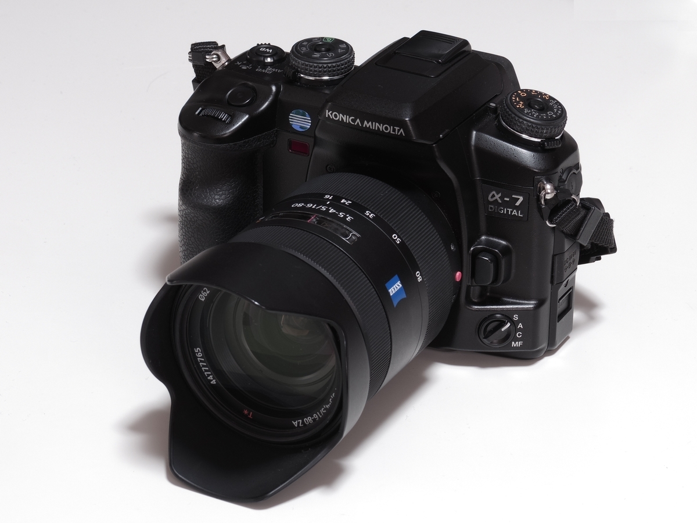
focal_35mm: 131
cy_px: 262
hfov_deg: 15.1
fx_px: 2638
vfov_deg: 11.3
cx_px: 348
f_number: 6.3
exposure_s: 1/1.25
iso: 100
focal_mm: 28.4
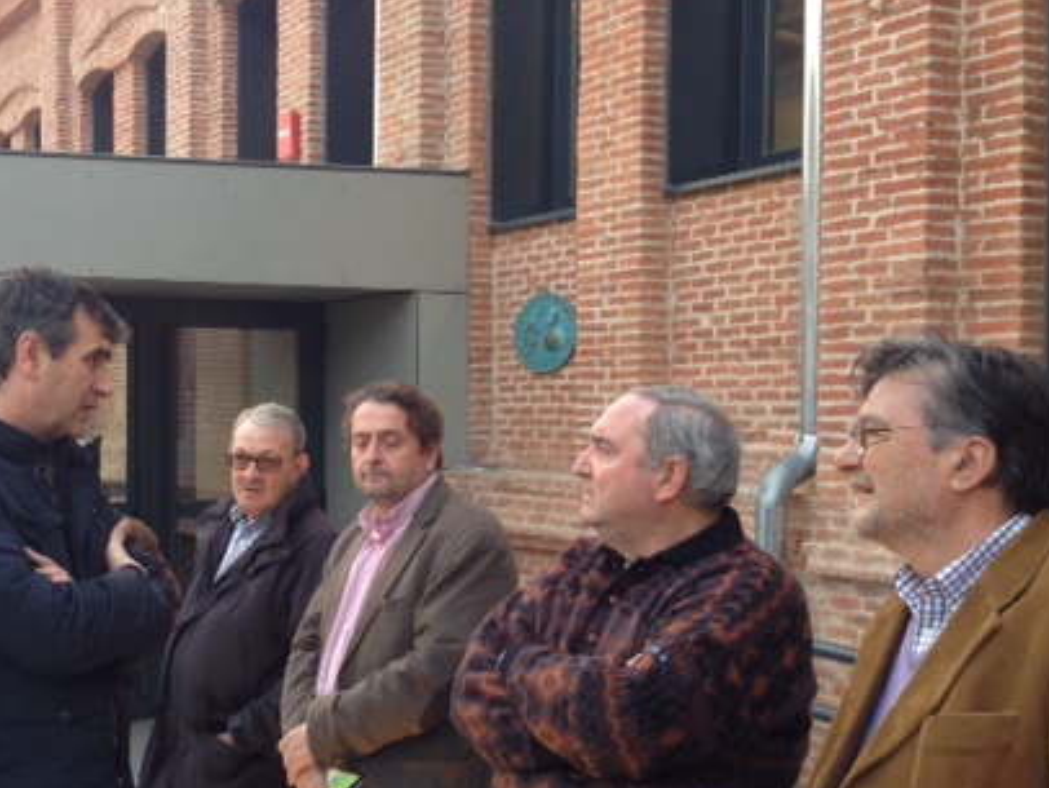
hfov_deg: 35.8
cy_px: 447
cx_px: 238
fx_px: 1577
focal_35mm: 52
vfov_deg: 28.0
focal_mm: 4.12
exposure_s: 1/30
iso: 50
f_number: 2.4
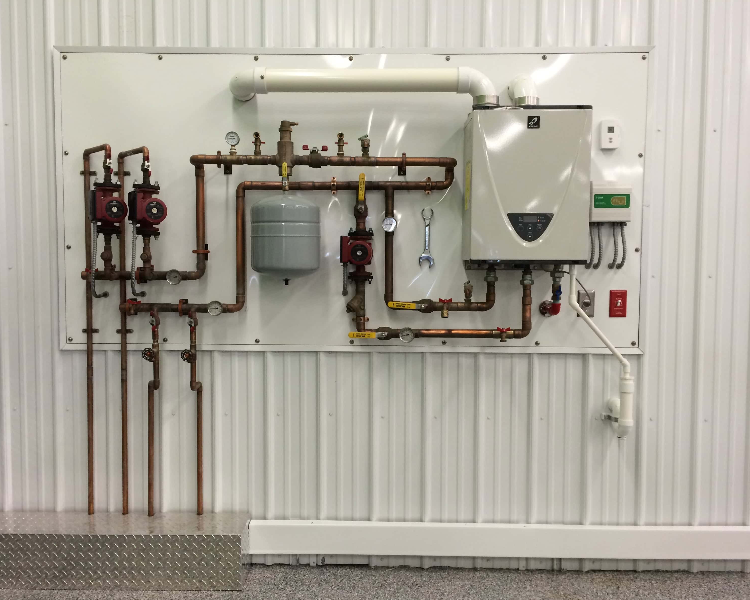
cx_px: 356
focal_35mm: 31
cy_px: 306
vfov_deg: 47.1
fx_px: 688
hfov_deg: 57.1
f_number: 2.2
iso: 50
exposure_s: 1/30
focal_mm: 4.2
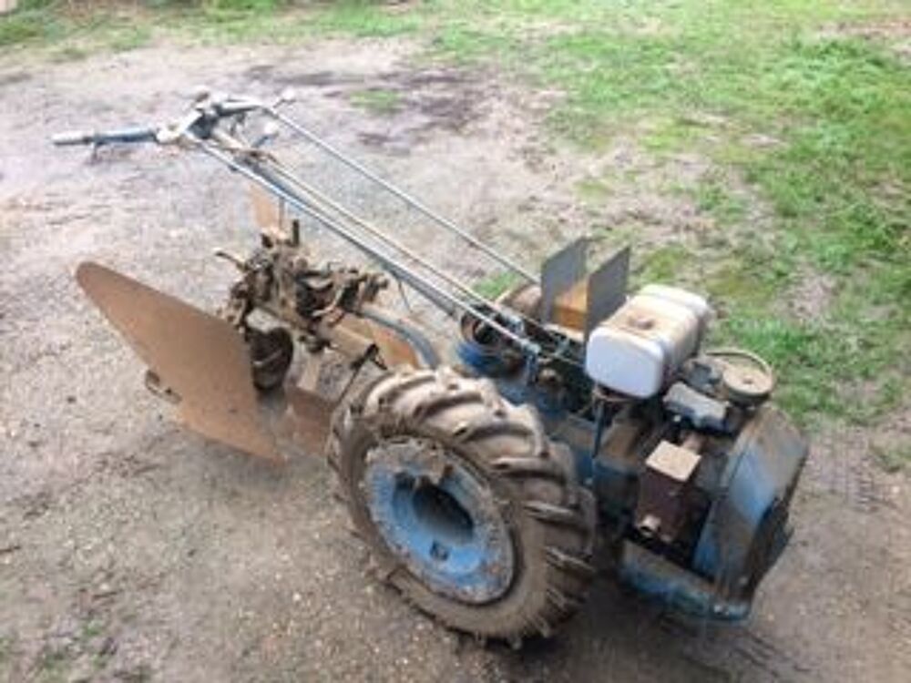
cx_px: 456
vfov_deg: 48.2
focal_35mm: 29
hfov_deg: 61.7
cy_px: 342
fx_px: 763
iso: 64
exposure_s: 1/33
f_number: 2.2
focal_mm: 4.15
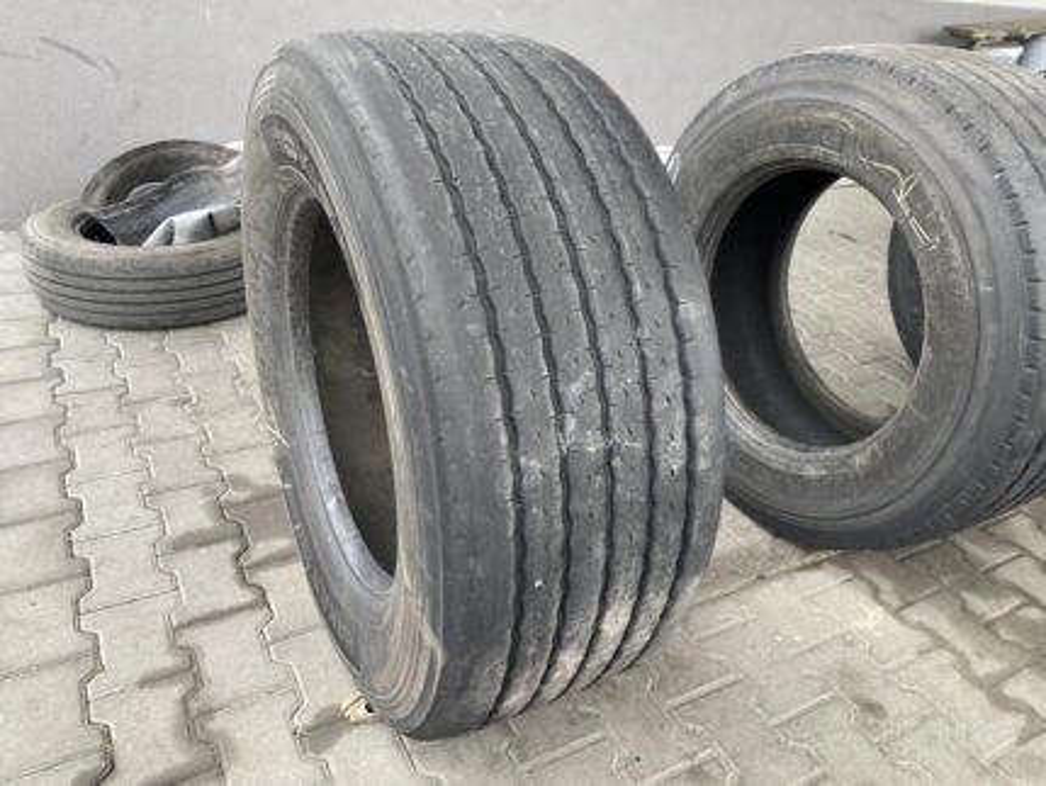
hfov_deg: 67.3
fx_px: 786
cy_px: 393
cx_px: 523
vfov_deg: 53.1
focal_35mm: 26
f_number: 1.8
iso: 80
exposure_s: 1/100
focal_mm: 4.25
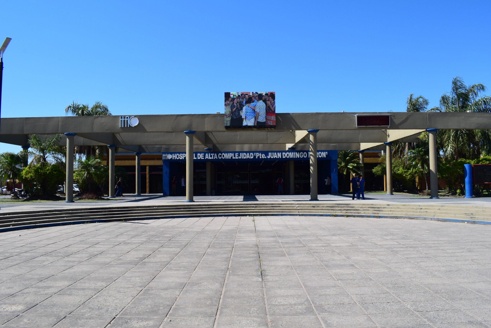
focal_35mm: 27
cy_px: 164
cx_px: 246
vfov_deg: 47.9
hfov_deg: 67.4
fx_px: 368
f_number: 11
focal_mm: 18
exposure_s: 1/500
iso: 400
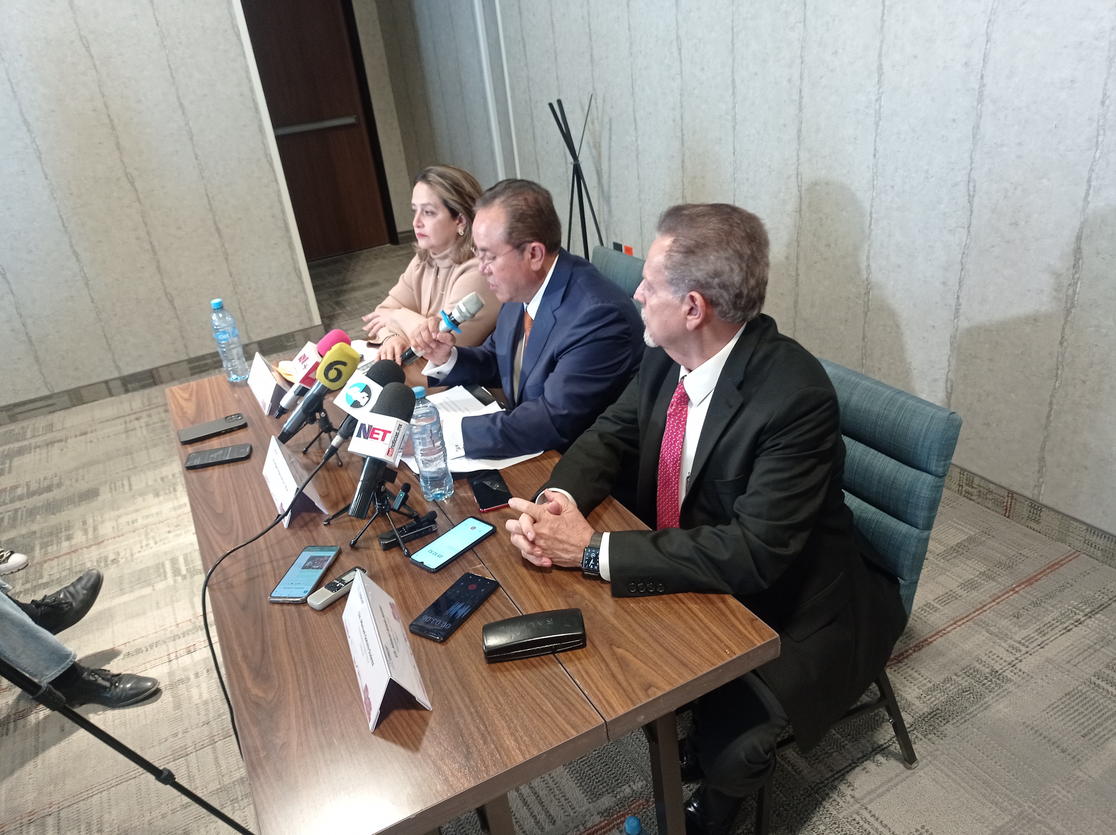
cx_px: 558
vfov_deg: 49.7
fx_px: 902
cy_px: 418
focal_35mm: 28
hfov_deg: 63.5
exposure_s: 1/30
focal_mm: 4.7
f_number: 1.79
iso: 242
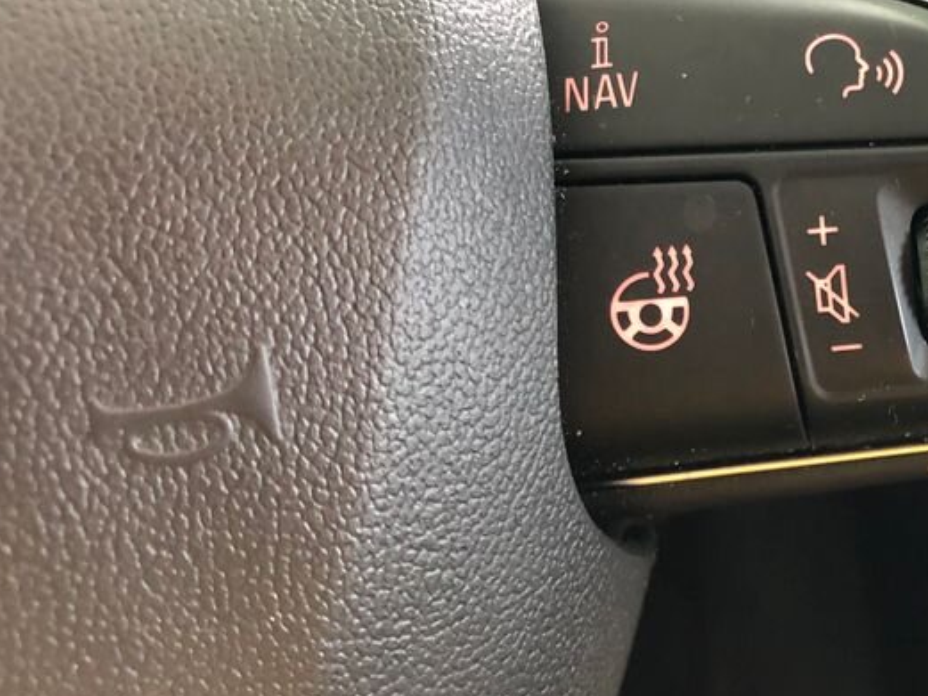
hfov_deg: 32.7
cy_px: 306
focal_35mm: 55
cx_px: 883
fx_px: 1475
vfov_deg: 26.6
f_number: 1.8
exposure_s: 1/11
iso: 100
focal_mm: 3.99
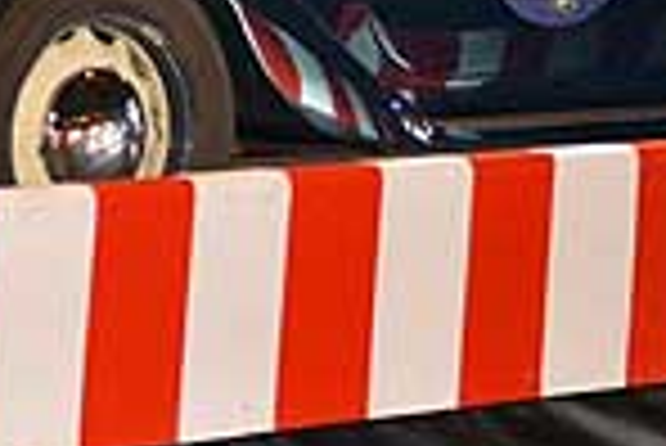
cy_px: -164
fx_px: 4574
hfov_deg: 8.3
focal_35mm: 247
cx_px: 243
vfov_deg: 5.5
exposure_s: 1/60
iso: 720
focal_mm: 50
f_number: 5
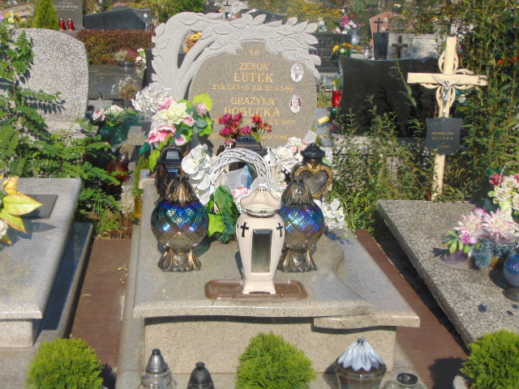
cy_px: 194
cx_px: 260
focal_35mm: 60
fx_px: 900
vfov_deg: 24.4
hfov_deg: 32.2
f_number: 9.3
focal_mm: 10.8
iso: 80
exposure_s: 1/200
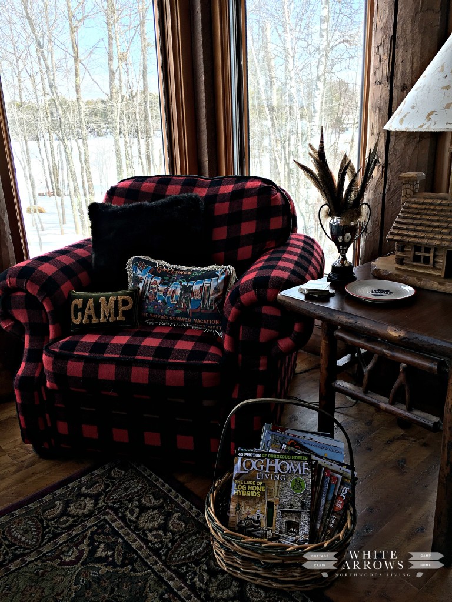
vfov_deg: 61.7
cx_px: 226
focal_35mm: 29
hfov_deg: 48.2
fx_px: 505
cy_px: 301
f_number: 2.2
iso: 25
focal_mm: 4.15
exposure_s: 1/131
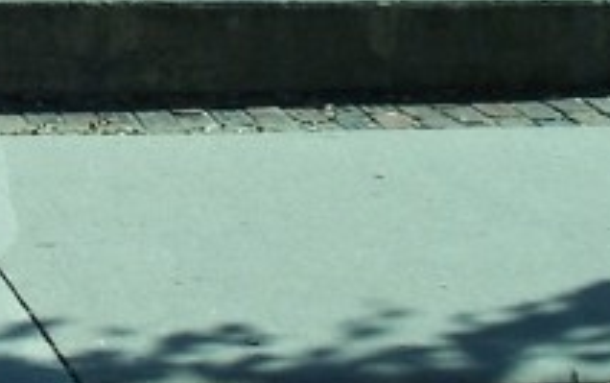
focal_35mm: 189
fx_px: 3145
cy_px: -193
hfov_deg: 10.9
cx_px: -129
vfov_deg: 6.9
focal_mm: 7.8
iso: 64
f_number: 4
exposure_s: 1/500
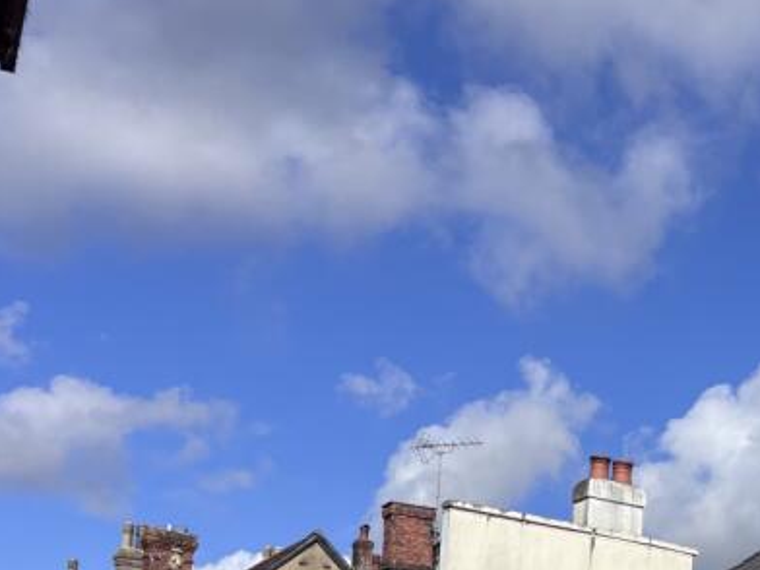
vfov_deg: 20.2
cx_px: 923
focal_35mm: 68
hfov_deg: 25.5
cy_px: 698
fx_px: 1493
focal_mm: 5.96
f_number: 1.6
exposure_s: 1/5348
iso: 50
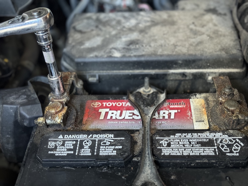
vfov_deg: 30.3
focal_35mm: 48
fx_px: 344
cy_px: 93
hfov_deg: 39.6
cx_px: 124
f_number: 1.78
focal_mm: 6.86
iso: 500
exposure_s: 1/39
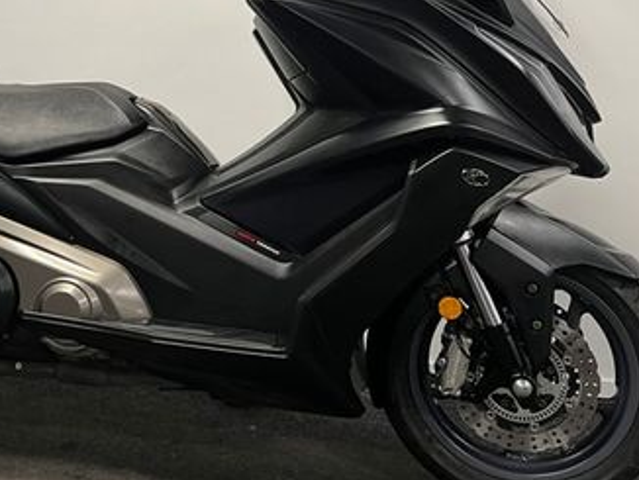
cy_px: 141
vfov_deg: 28.3
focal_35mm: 51
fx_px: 942
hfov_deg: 36.9
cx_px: 188
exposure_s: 1/50
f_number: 1.6
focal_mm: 5.1
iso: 80
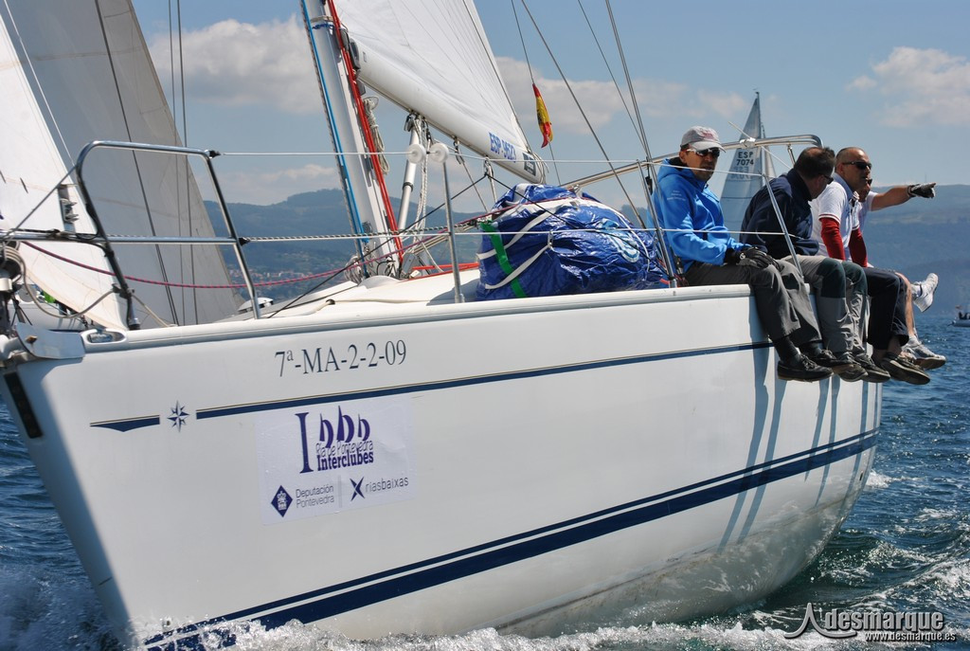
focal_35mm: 82
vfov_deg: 16.6
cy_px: 326
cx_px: 485
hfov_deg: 24.6
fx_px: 2227
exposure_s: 1/320
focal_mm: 55
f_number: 9
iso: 100
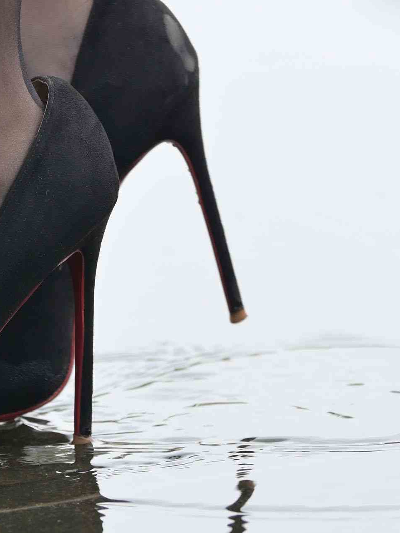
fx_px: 5329
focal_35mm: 346
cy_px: -23
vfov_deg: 5.7
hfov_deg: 4.3
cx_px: 67
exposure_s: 1/320
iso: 200
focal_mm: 100
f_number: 4
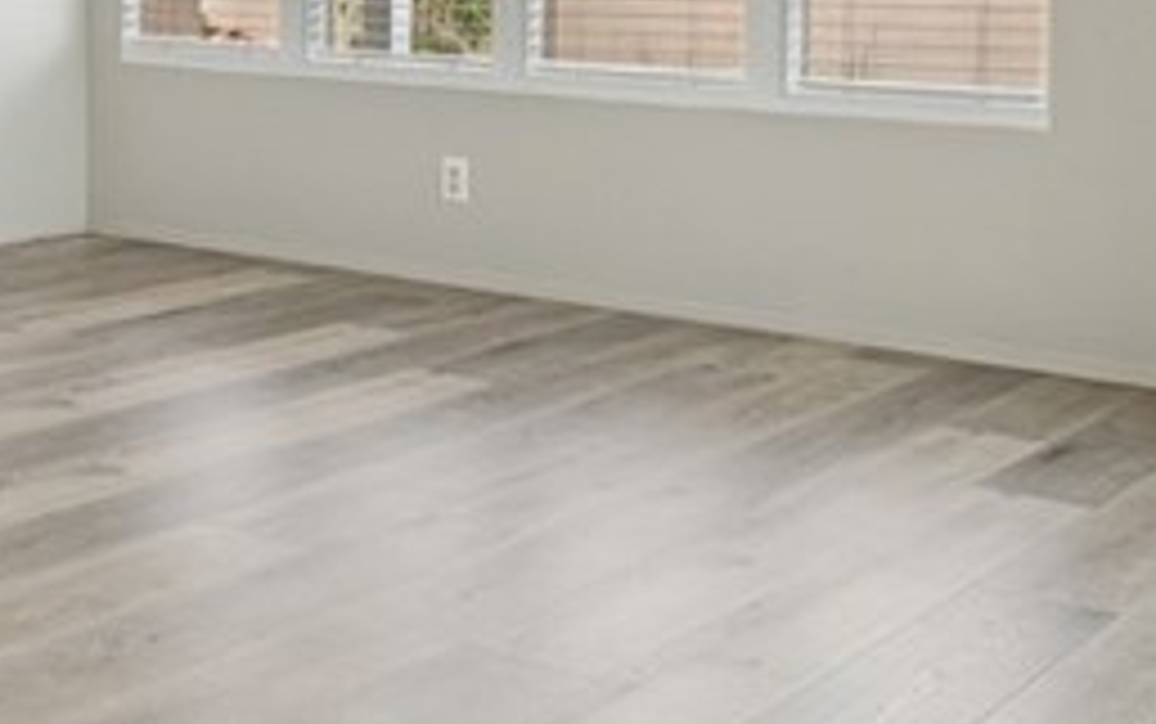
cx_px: -166
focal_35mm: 65
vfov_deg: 19.3
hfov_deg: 28.2
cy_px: -38
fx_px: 2049
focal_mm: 16
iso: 100
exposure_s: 1/15
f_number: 8
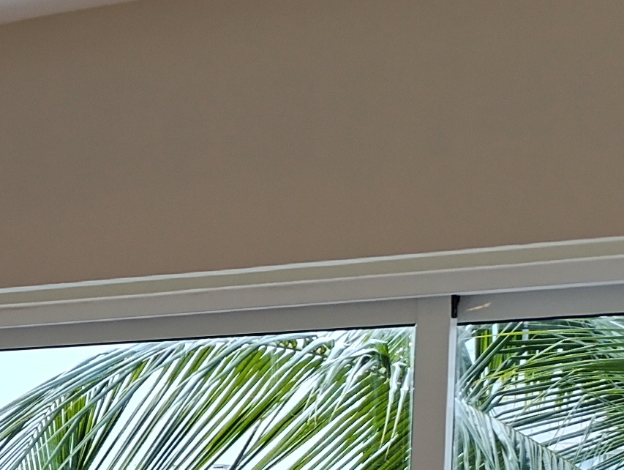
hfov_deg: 14.7
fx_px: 1985
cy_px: 689
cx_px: -627
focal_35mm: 110
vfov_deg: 12.8
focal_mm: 6.14
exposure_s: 1/100
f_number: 1.6
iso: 160
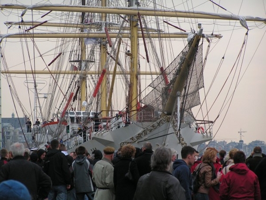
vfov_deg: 7.5
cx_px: 133
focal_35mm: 198
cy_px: 100
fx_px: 1521
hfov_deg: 10.0
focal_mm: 32.9
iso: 50
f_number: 3.2
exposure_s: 1/800
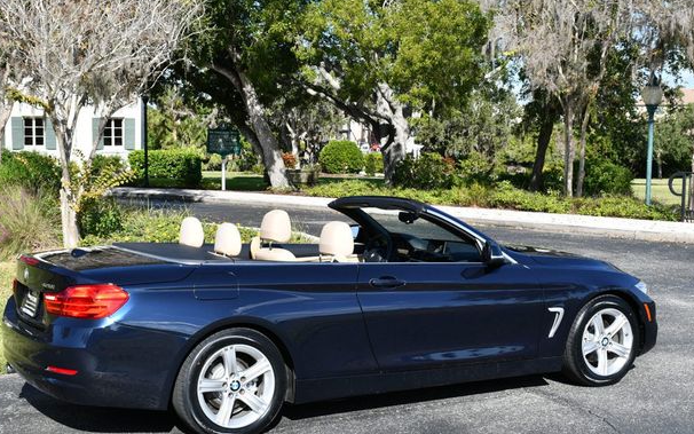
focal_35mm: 56
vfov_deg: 23.1
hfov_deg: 36.3
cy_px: 239
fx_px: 1059
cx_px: 332
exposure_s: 1/250
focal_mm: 26
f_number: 8
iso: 110
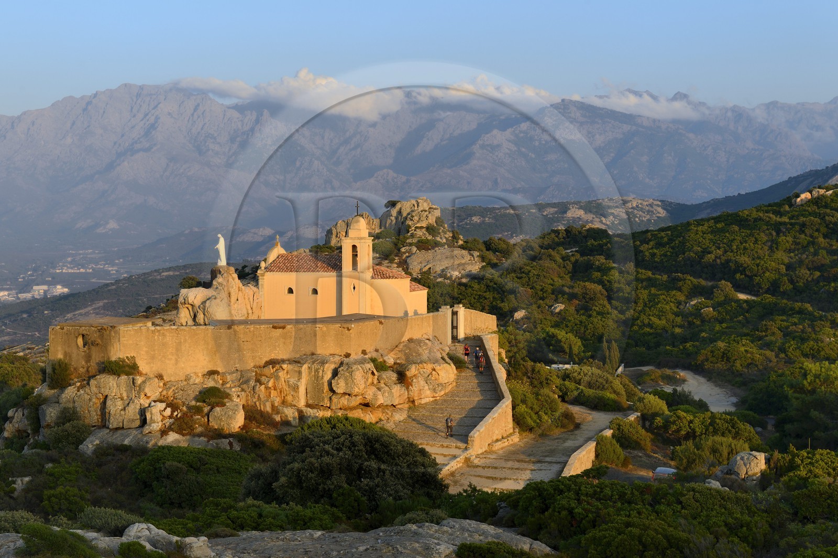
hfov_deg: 33.4
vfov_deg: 22.6
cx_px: 419
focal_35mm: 60
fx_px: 1396
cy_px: 279
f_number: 8
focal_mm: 60
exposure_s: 1/200
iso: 200
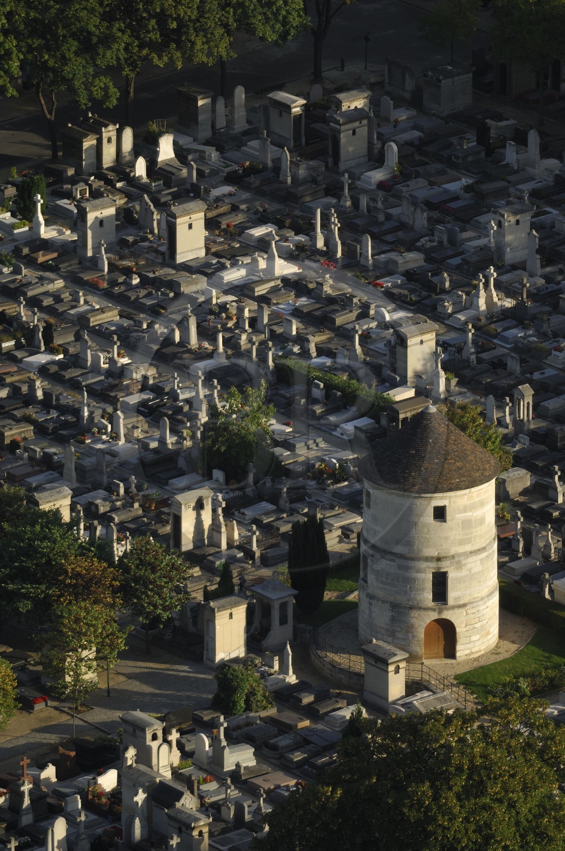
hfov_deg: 3.0
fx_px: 10625
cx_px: 282
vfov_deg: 4.6
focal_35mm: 450
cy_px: 426
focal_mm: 300
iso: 100
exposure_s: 1/500
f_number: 4
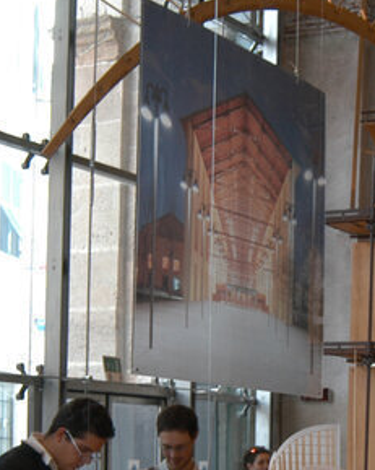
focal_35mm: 95
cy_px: 457
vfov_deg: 19.6
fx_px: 1319
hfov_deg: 15.8
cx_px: 405
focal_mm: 18
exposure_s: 1/30
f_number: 6.3
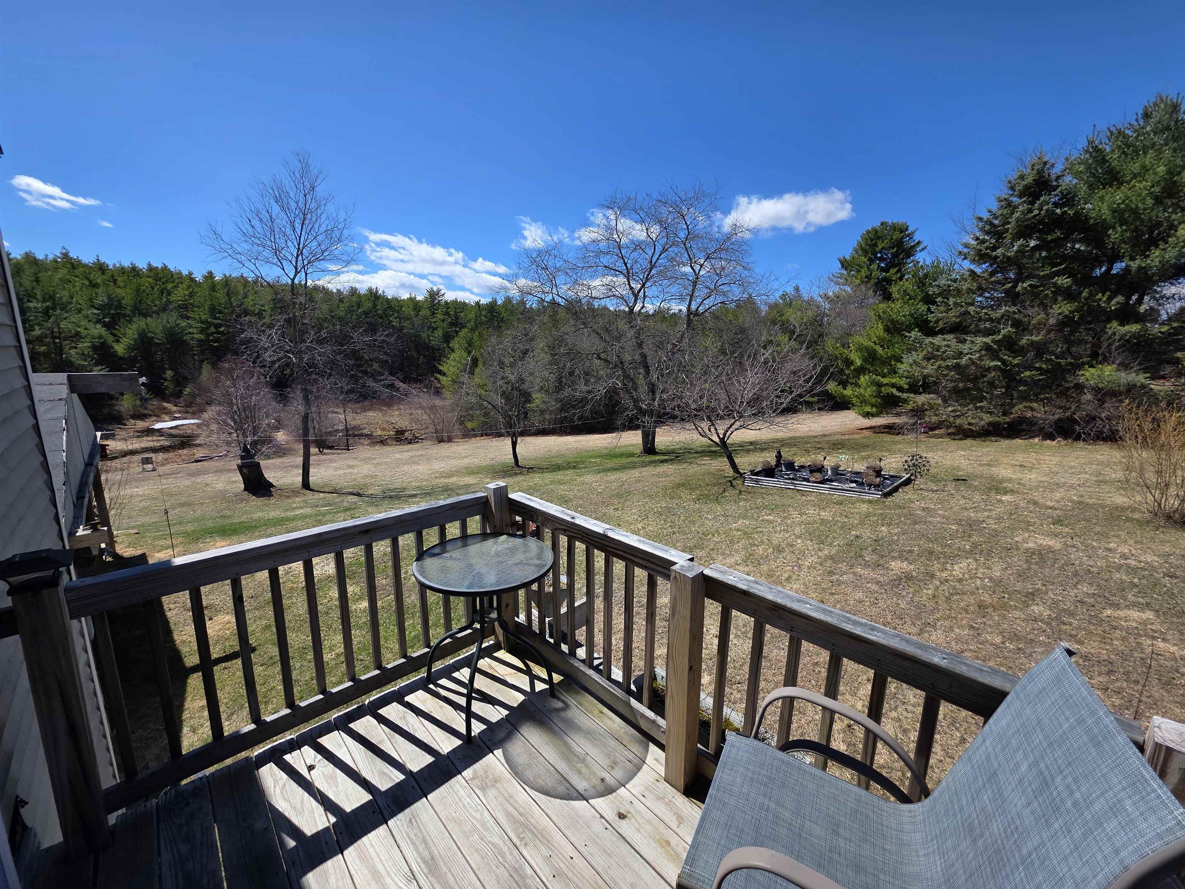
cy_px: 444
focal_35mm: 13
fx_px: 445
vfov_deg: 89.9
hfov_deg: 106.2
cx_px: 592
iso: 40
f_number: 1.9
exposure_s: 1/2228
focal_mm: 2.2
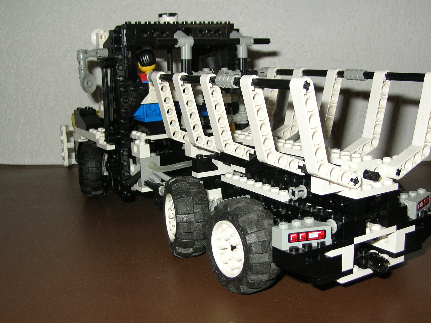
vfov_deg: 33.5
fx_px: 535
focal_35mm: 43
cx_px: 240
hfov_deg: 43.8
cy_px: 172
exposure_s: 1/60.1
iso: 50
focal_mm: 6
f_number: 2.7
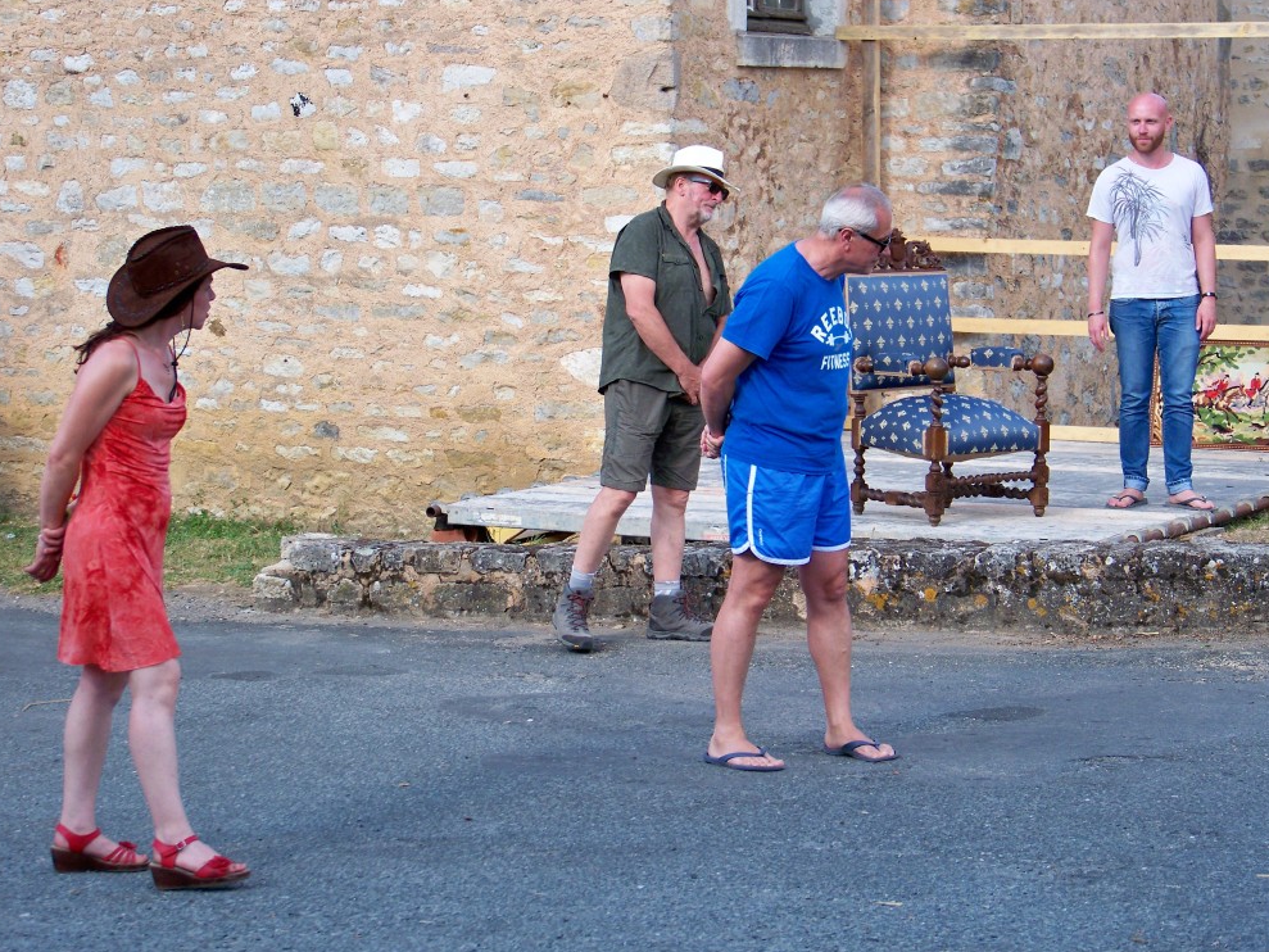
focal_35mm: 87
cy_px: 488
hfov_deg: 22.5
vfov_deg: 17.0
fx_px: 3190
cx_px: 625
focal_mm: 16.2
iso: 100
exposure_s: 1/320
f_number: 3.2
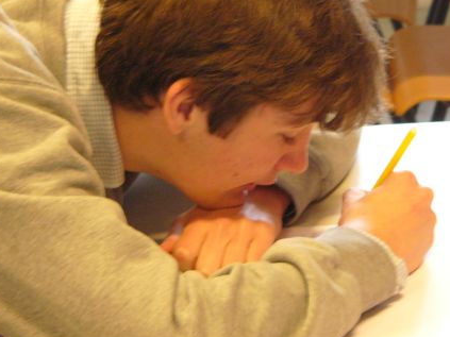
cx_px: 240
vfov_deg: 9.5
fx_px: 2027
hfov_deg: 12.7
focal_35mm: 156
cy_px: 128
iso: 200
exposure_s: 1/15
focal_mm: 17.1
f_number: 2.8
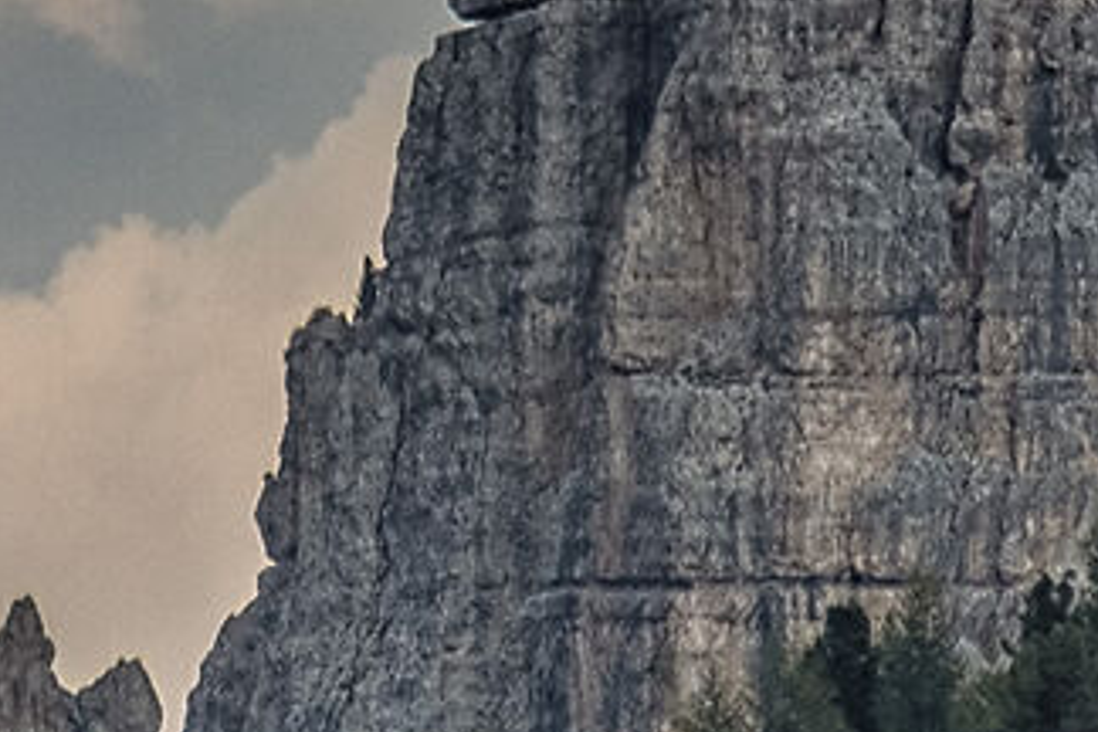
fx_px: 77891
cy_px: -247
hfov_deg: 0.8
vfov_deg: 0.5
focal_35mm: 2554
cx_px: 746
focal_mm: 230
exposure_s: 1/60
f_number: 6.7
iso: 160
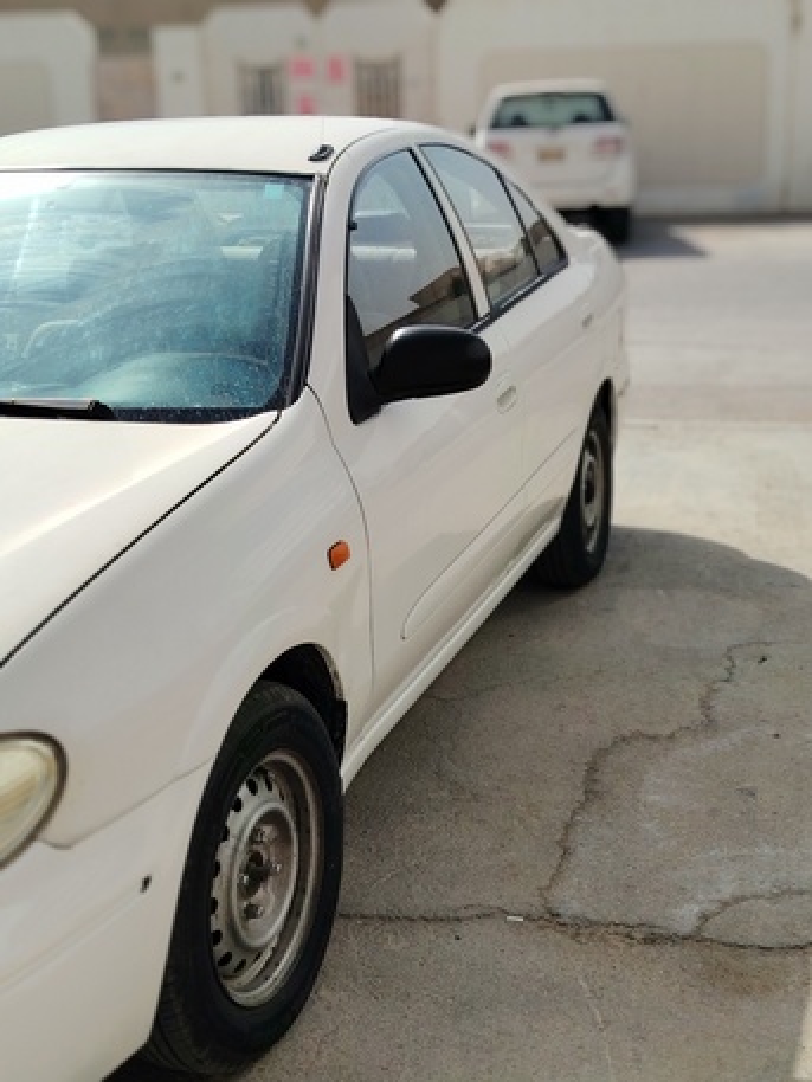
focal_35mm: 48
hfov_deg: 30.3
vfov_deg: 39.6
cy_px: 541
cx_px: 406
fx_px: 1501
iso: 100
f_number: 4
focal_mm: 5.25
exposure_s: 1/1320
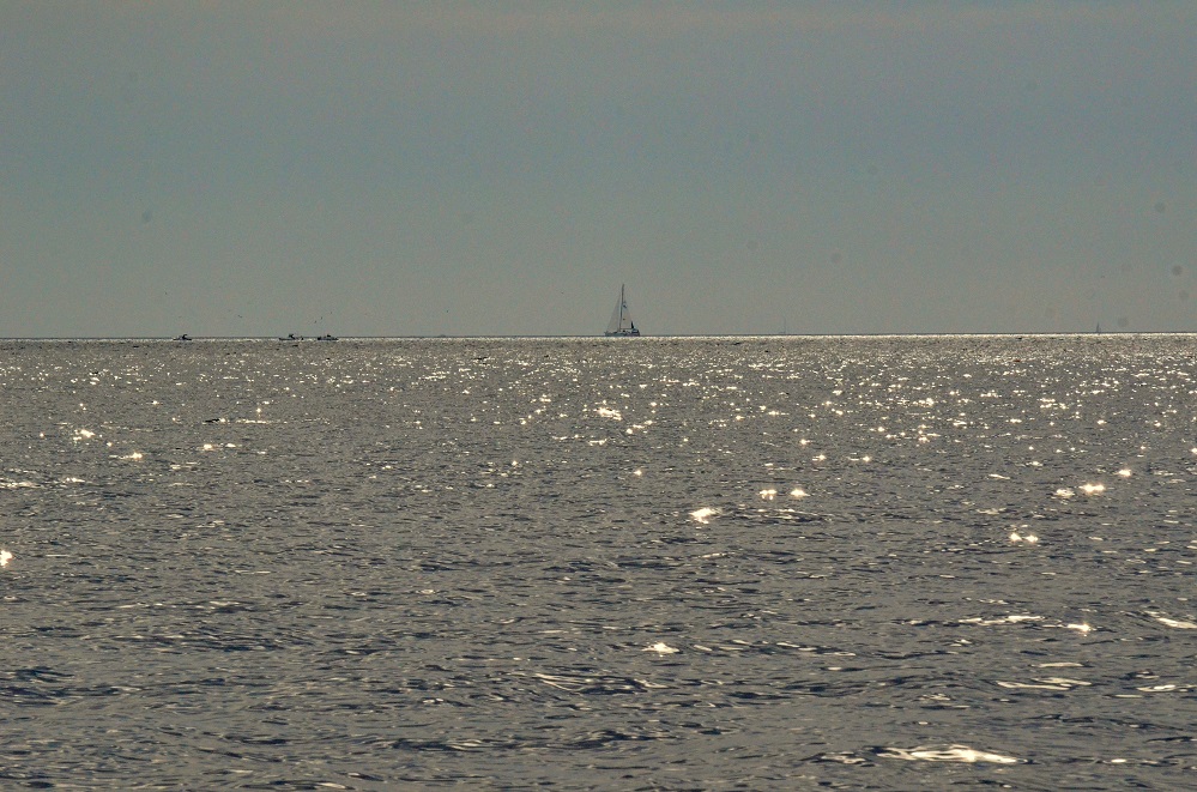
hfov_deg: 7.4
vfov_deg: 4.9
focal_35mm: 278
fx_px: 9205
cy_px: 396
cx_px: 598
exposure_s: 1/4000
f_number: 14
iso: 3200
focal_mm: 185
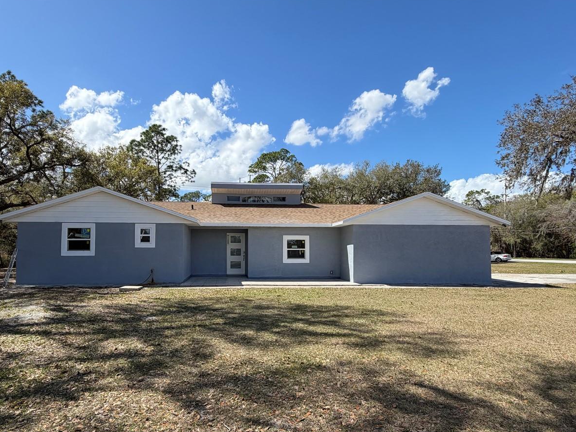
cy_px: 239
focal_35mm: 19
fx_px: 316
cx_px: 257
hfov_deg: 84.4
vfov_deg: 68.5
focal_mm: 2.22
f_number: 2.2
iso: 25
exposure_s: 1/770
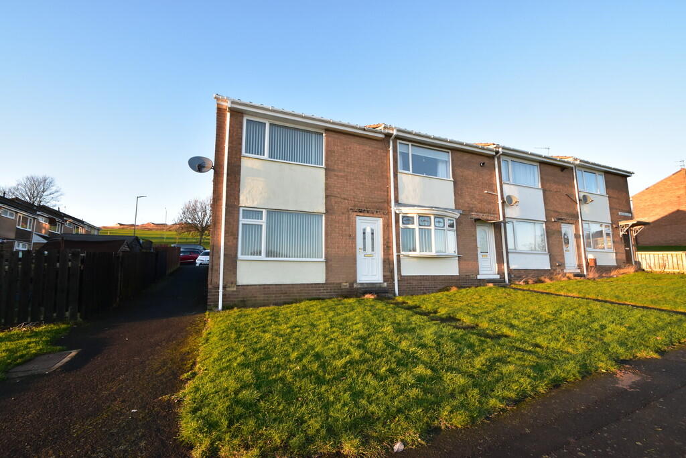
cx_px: 343
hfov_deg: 100.4
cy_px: 229
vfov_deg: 77.3
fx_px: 286
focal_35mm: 15
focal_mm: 10
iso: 800
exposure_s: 1/125
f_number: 9
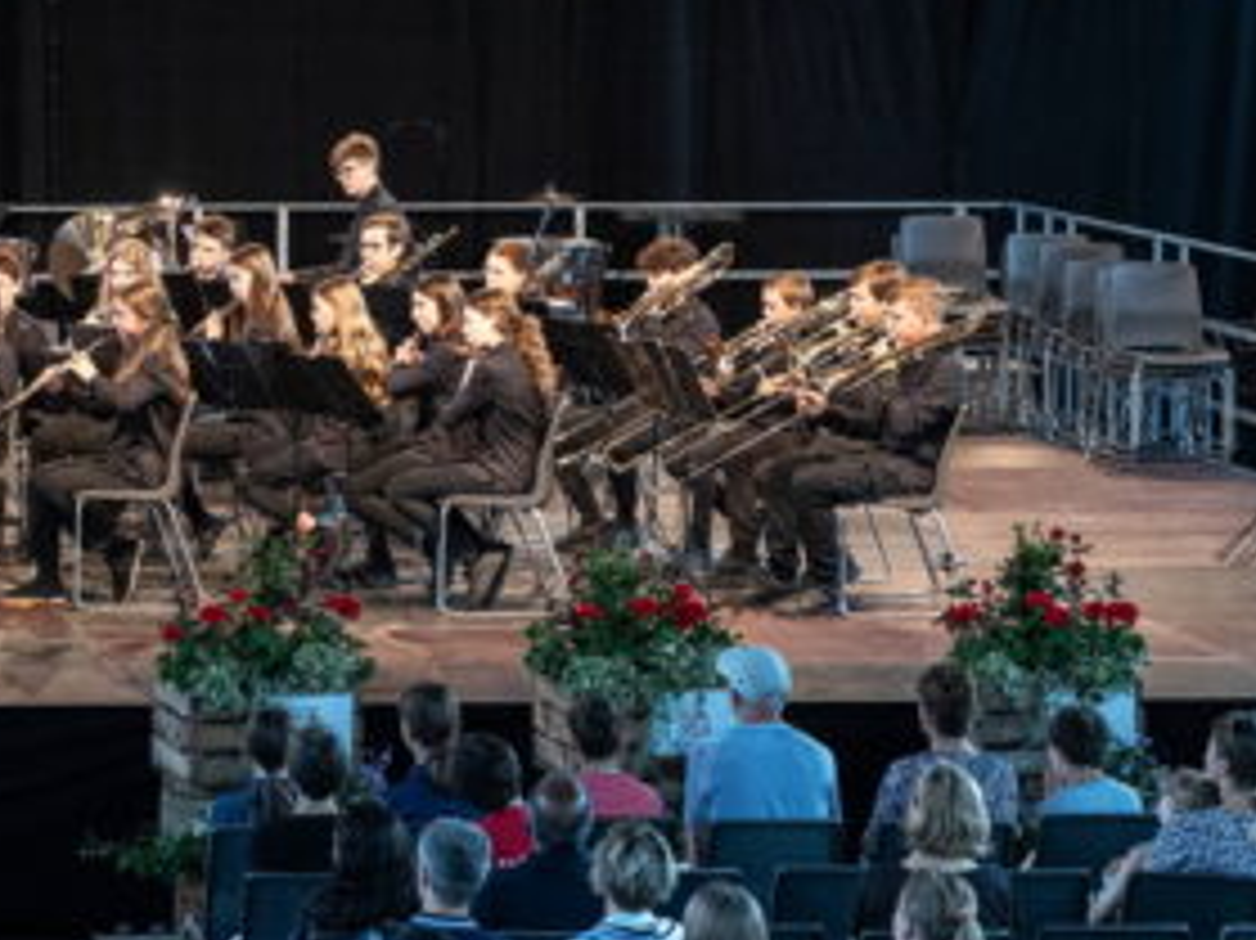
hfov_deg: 12.3
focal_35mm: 157
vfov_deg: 9.4
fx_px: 5694
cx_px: -194
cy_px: 155
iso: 4000
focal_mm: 70
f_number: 6.7
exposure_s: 1/90
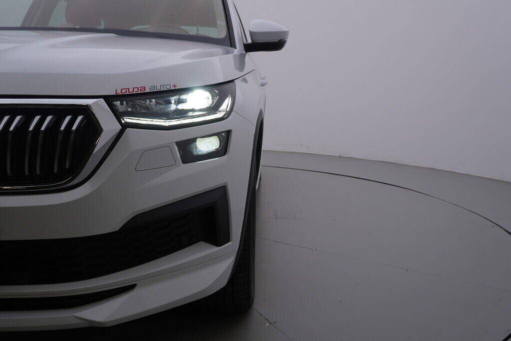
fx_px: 511
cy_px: 170
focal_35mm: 36
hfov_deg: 53.1
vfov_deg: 36.9
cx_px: 256
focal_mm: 24
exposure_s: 1/125
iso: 125
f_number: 5.6
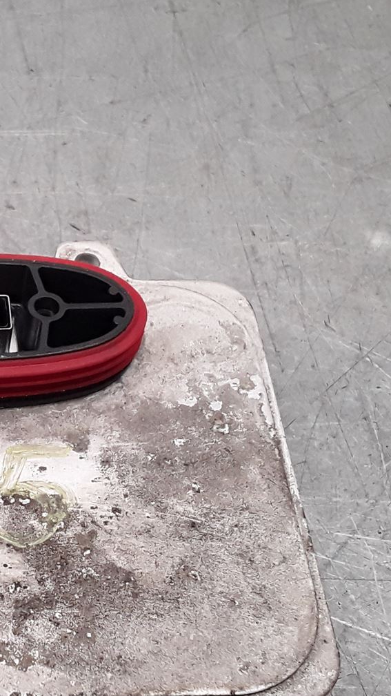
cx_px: -77
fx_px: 1143
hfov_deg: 18.4
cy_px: 461
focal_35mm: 62
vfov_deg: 33.5
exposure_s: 1/135
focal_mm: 2.91
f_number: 1.9
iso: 100
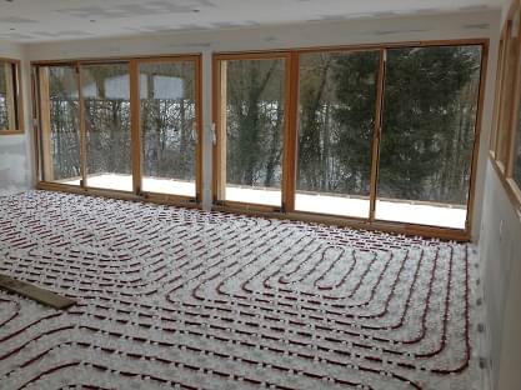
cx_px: 260
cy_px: 195
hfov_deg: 52.7
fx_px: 526
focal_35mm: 35
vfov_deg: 40.6
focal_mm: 4.28
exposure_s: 1/194
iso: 50
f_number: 2.4
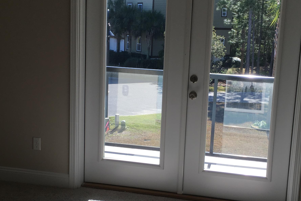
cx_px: 167
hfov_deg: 38.8
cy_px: 99
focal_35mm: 51
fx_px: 426
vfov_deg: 26.5
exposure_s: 1/534
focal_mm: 4.15
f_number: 2.2
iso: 25
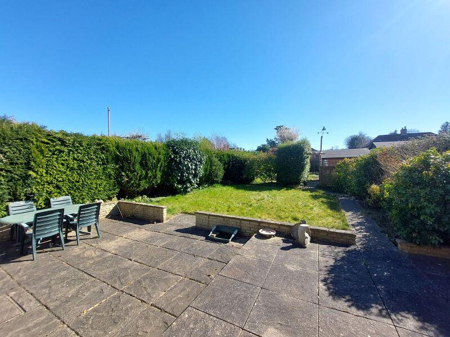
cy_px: 168
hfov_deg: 106.2
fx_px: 169
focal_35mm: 13
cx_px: 225
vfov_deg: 89.9
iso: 50
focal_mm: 1.74
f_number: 2.2
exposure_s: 1/1051
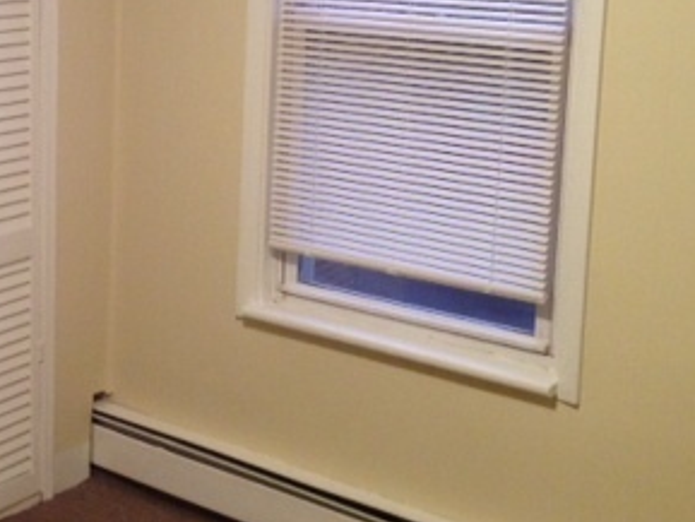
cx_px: 84
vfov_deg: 20.0
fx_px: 1466
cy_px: 108
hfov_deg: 25.9
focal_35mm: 73
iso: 160
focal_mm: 4.12
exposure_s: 1/20
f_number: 2.4
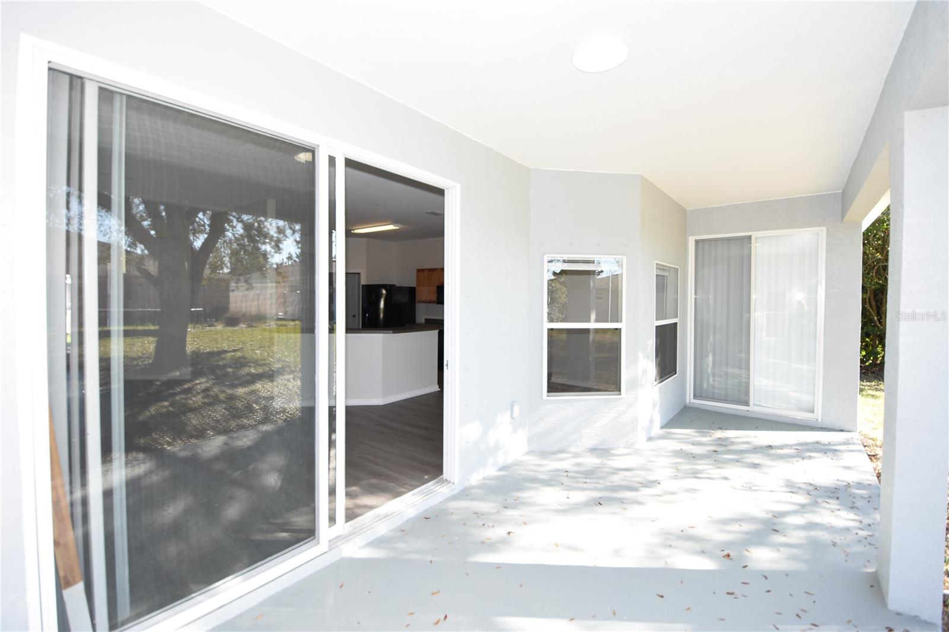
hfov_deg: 100.4
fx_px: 395
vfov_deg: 77.3
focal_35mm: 15
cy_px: 316
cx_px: 474
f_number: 4
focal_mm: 10
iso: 100
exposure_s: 1/60
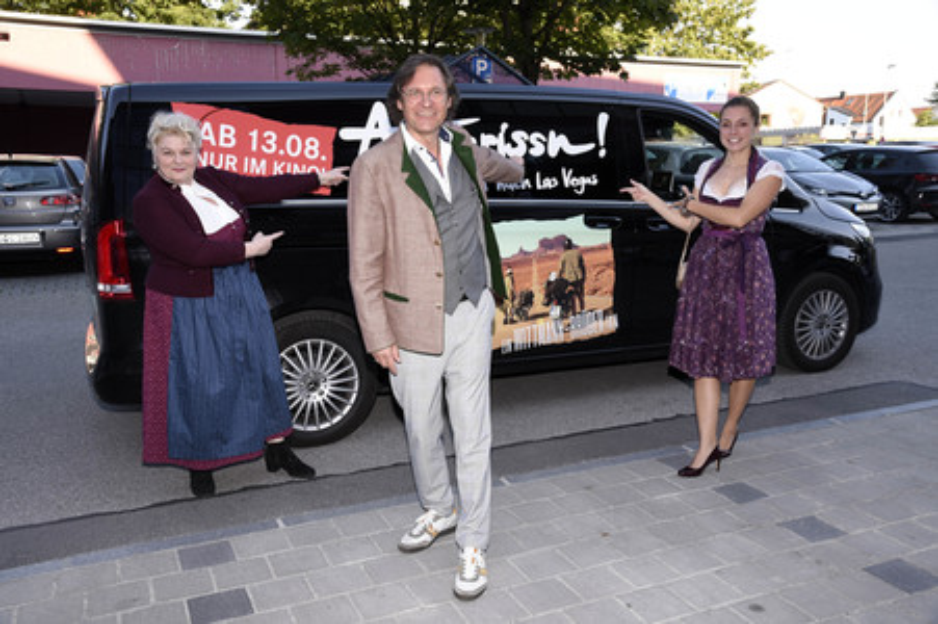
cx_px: 469
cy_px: 312
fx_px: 833
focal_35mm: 32
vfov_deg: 41.1
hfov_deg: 58.8
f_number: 8
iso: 500
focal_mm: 32
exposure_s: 1/160
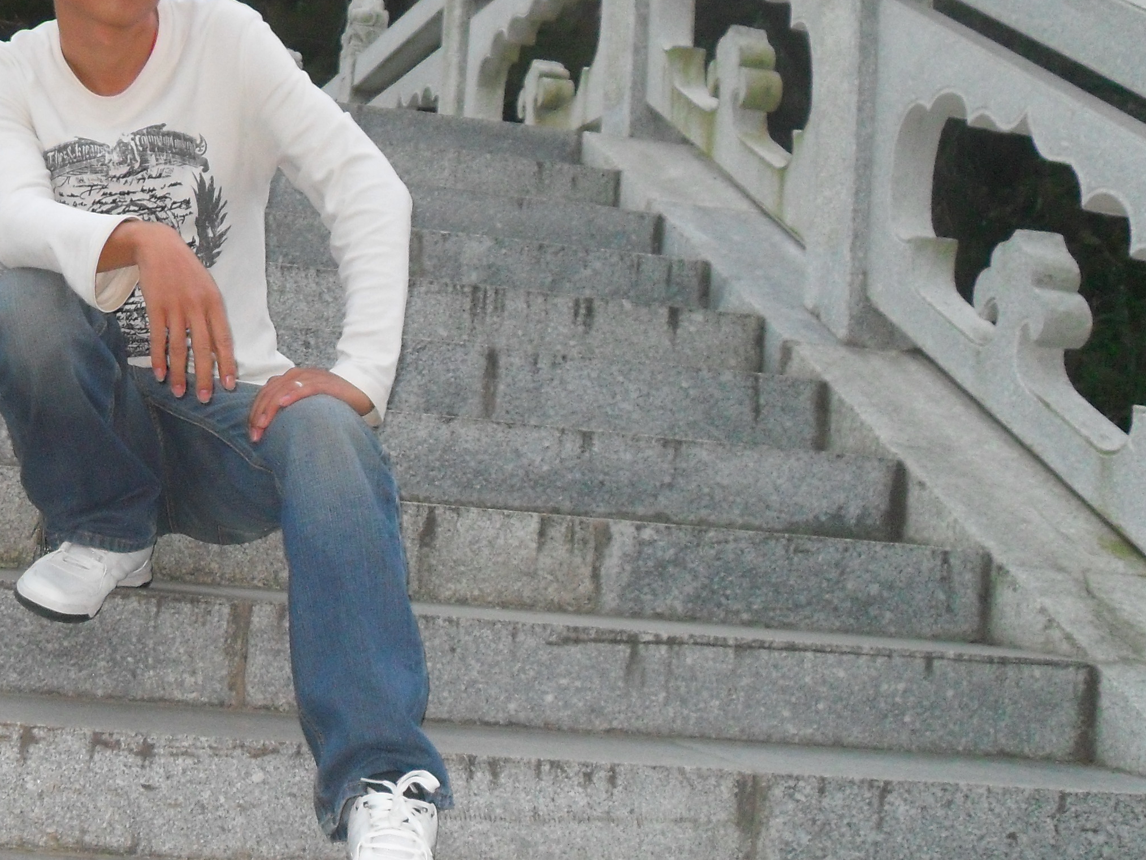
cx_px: 219
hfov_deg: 30.0
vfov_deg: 23.2
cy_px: 345
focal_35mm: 63
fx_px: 2086
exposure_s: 1/45
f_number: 2.8
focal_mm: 6.2
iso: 200
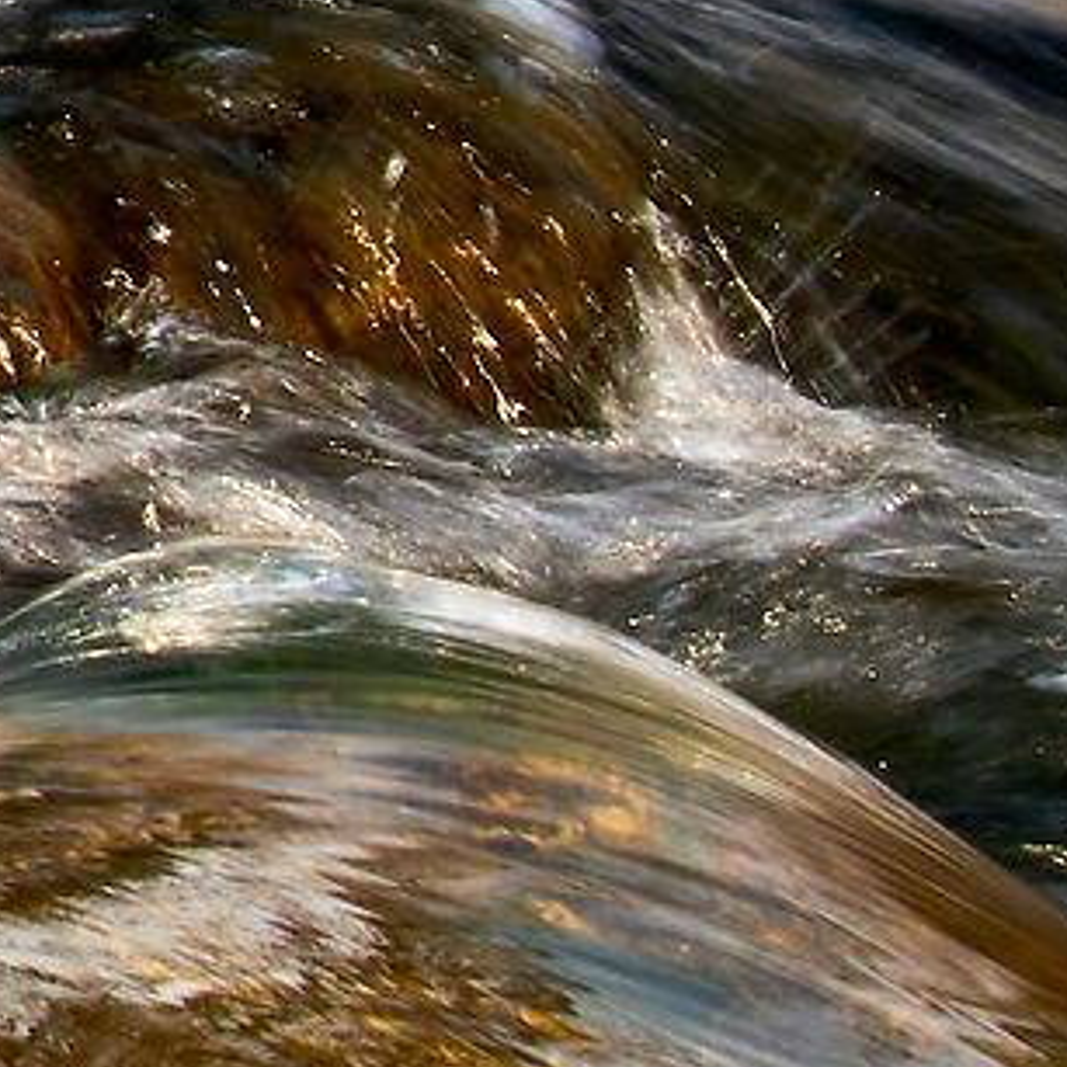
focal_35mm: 998
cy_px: -991
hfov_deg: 1.7
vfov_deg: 1.8
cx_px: -2805
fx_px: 34804
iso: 100
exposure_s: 1/30
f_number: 16
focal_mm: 100
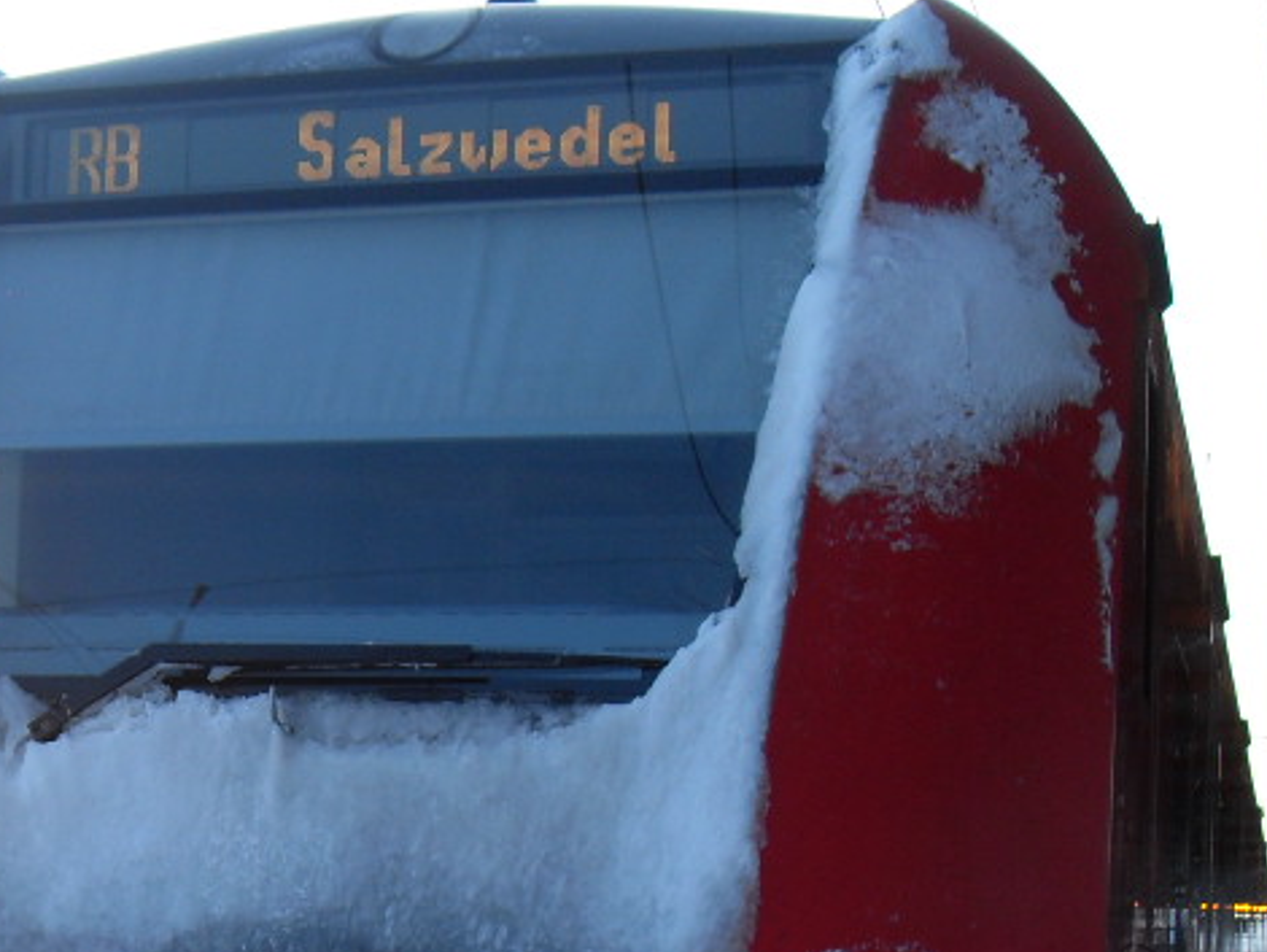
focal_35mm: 74
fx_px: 2710
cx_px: 221
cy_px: 820
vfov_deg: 19.6
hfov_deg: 25.8
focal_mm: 6.3
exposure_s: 1/90
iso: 80
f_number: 2.8
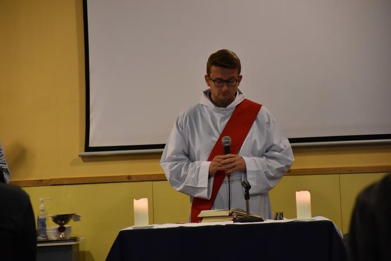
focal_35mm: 210
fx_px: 2281
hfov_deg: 9.8
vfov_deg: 6.5
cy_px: 130
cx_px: 196
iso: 2000
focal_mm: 140
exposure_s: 1/125
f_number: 5.6
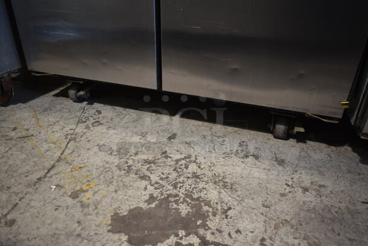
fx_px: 276
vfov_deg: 48.0
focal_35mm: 27
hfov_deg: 67.3
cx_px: 184
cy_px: 123
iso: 640
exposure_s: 1/30
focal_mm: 18
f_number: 3.5
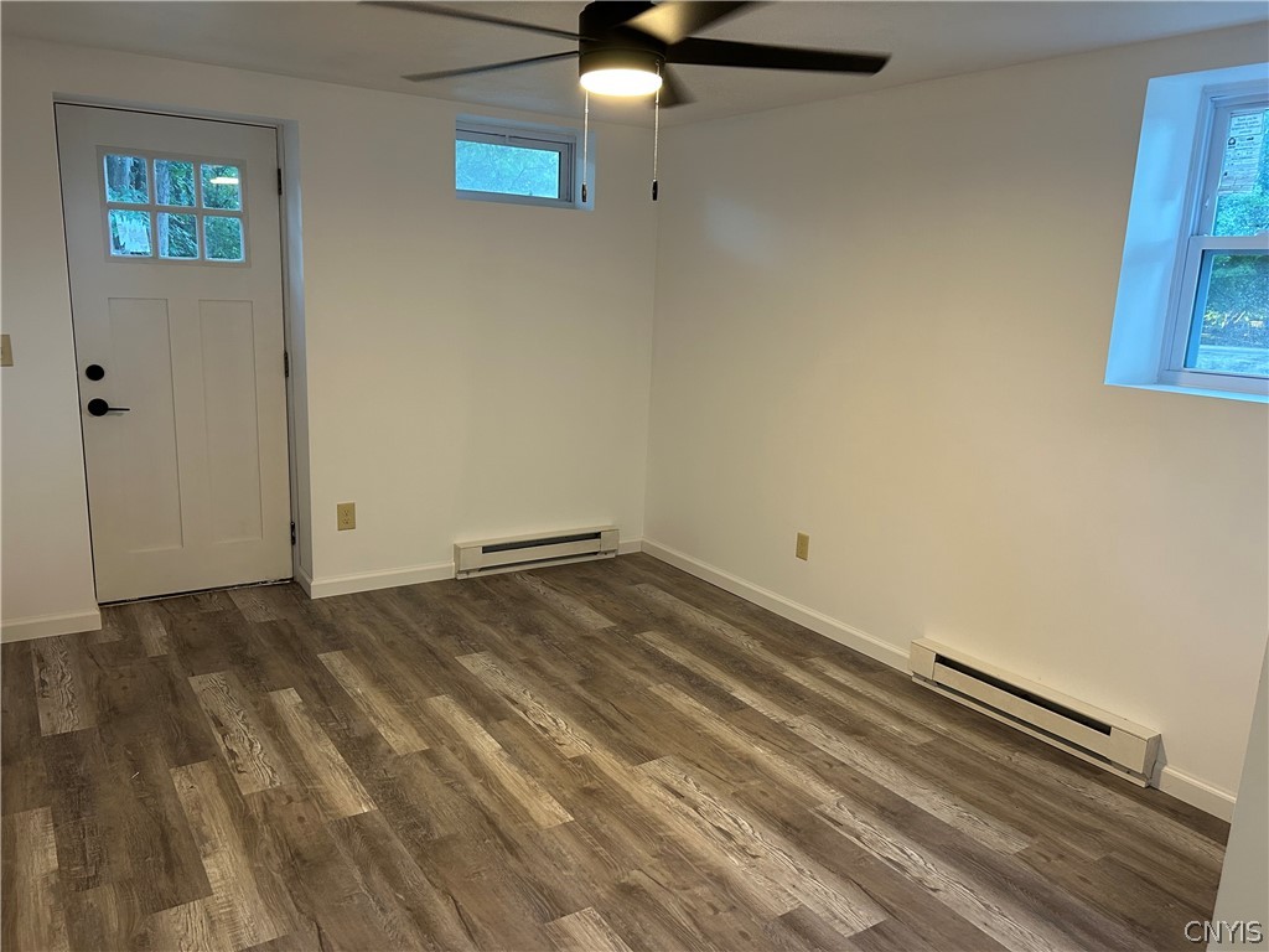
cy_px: 476
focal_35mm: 26
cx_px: 634
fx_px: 953
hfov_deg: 67.3
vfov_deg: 53.1
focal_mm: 5.7
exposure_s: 1/60
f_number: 1.5
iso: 160
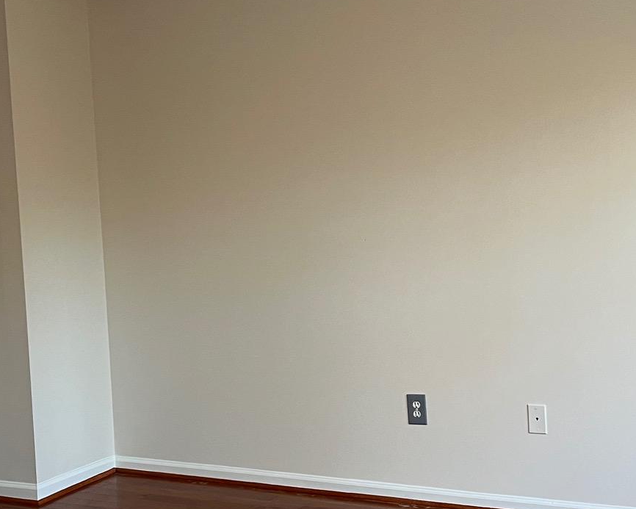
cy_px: 307
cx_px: 302
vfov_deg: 25.3
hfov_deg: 31.4
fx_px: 1130
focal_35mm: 60
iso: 125
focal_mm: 5.7
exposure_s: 1/60
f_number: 1.5
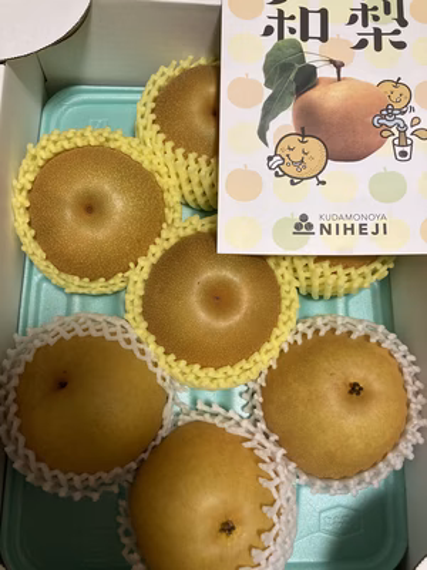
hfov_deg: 49.7
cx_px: 214
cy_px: 285
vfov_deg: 63.4
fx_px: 461
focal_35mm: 28
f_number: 1.8
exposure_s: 1/60
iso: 125
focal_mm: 3.99
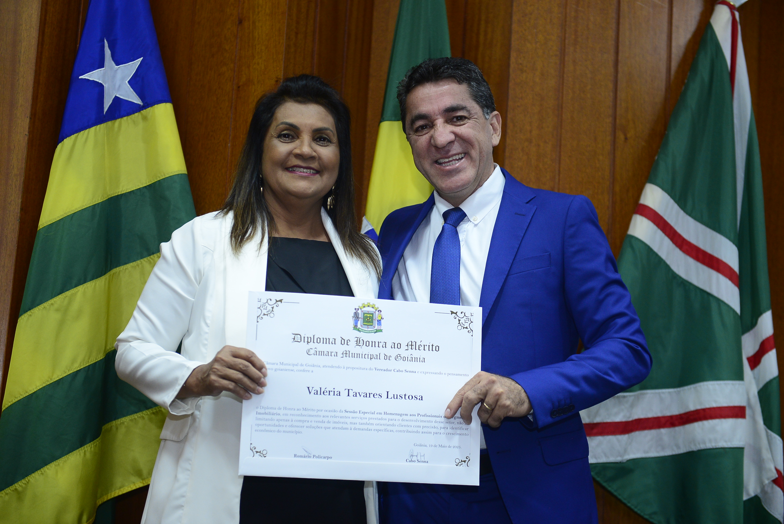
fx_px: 1525
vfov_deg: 19.5
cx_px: 392
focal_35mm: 70
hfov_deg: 28.8
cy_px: 262
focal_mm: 70
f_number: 4
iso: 1600
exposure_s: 1/125
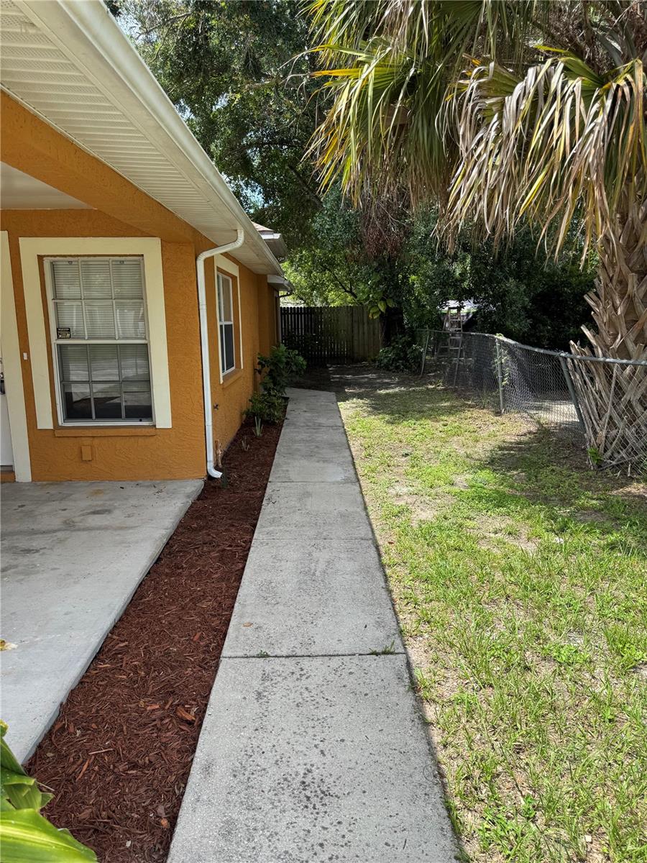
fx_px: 598
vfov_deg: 71.6
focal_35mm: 24
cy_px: 432
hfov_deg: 56.8
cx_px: 324
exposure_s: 1/1488
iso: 80
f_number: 1.78
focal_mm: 6.76
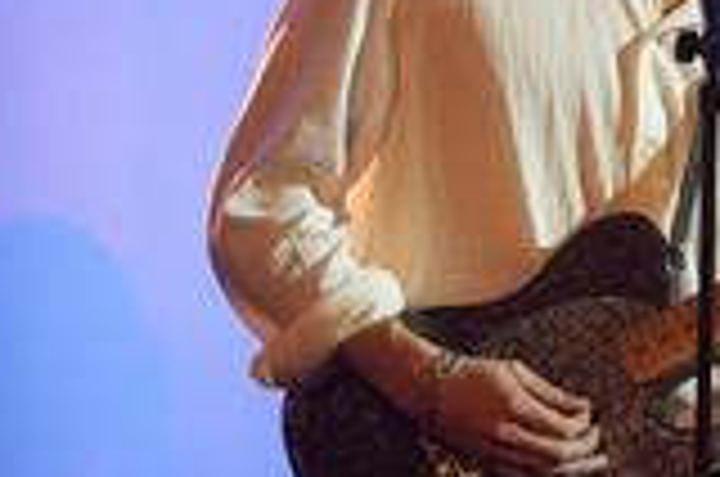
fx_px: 28164
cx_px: 848
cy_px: 45
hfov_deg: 1.5
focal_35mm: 1411
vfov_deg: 1.0
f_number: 6.3
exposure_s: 1/160
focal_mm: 500
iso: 6400
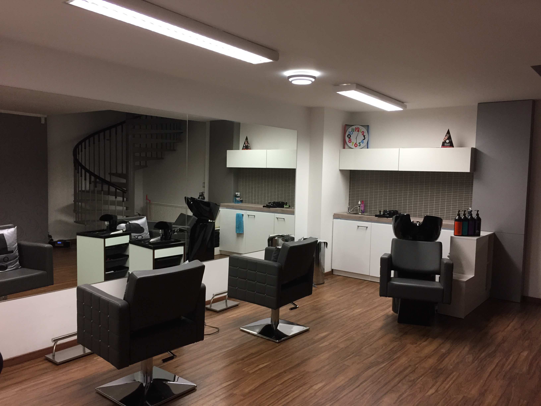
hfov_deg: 61.7
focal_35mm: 29
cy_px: 203
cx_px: 270
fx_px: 453
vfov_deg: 48.2
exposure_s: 1/30
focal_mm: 4.15
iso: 50
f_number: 2.2
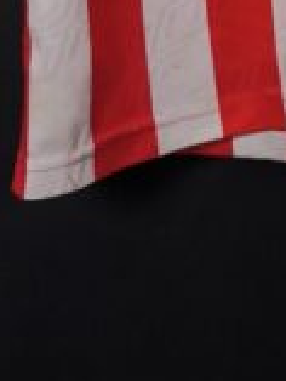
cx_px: 407
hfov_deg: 12.2
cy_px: -478
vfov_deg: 13.3
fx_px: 1287
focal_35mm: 117
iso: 400
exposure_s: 1/160
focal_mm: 6.57
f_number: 1.6
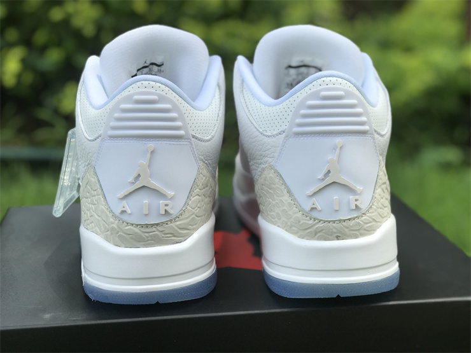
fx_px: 776
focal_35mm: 57
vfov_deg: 25.7
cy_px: 176
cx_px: 236
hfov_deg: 33.8
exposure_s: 1/277
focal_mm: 6.6
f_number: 2.8
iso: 20
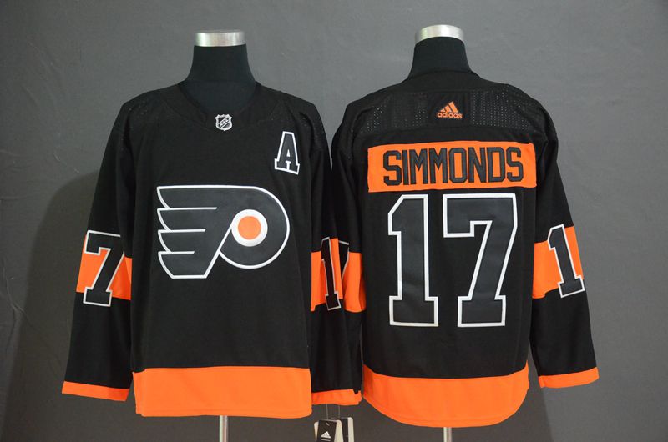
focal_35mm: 60
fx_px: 1111
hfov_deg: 33.5
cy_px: 221
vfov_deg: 22.5
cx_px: 334
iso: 4000
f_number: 4.5
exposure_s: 1/25
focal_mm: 40
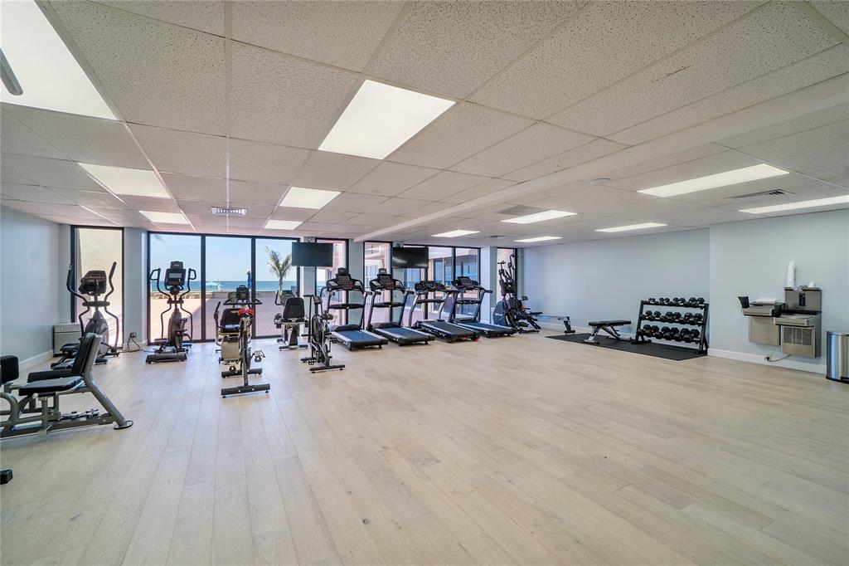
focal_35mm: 15
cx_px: 424
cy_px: 283
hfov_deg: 100.4
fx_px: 354
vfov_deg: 77.3
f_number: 11
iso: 160
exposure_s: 1/20
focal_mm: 10
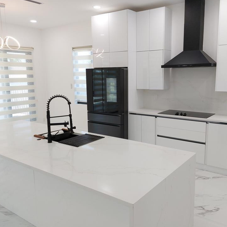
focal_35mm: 30
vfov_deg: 54.0
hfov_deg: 54.0
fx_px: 223
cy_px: 116
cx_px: 123
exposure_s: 1/120
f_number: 1.8
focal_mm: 5.23
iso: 125
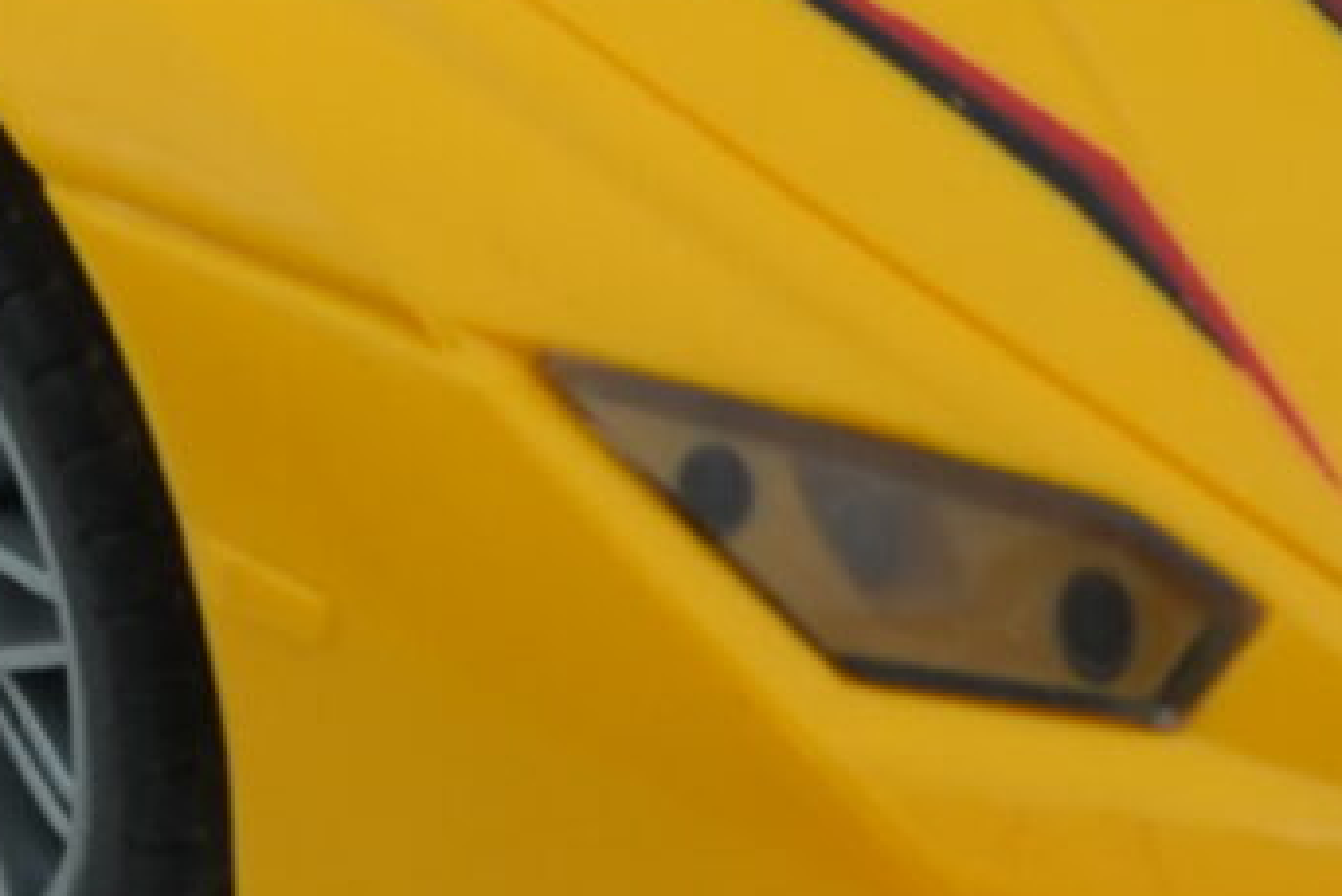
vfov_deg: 3.7
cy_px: -851
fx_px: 13910
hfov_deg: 5.5
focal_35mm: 373
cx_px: 67
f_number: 10
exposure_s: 1/100
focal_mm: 50
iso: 800
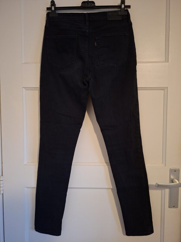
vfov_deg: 73.9
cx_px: 90
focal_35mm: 23
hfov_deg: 58.9
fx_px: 160
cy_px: 121
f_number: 1.8
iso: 800
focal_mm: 5.54
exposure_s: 1/20
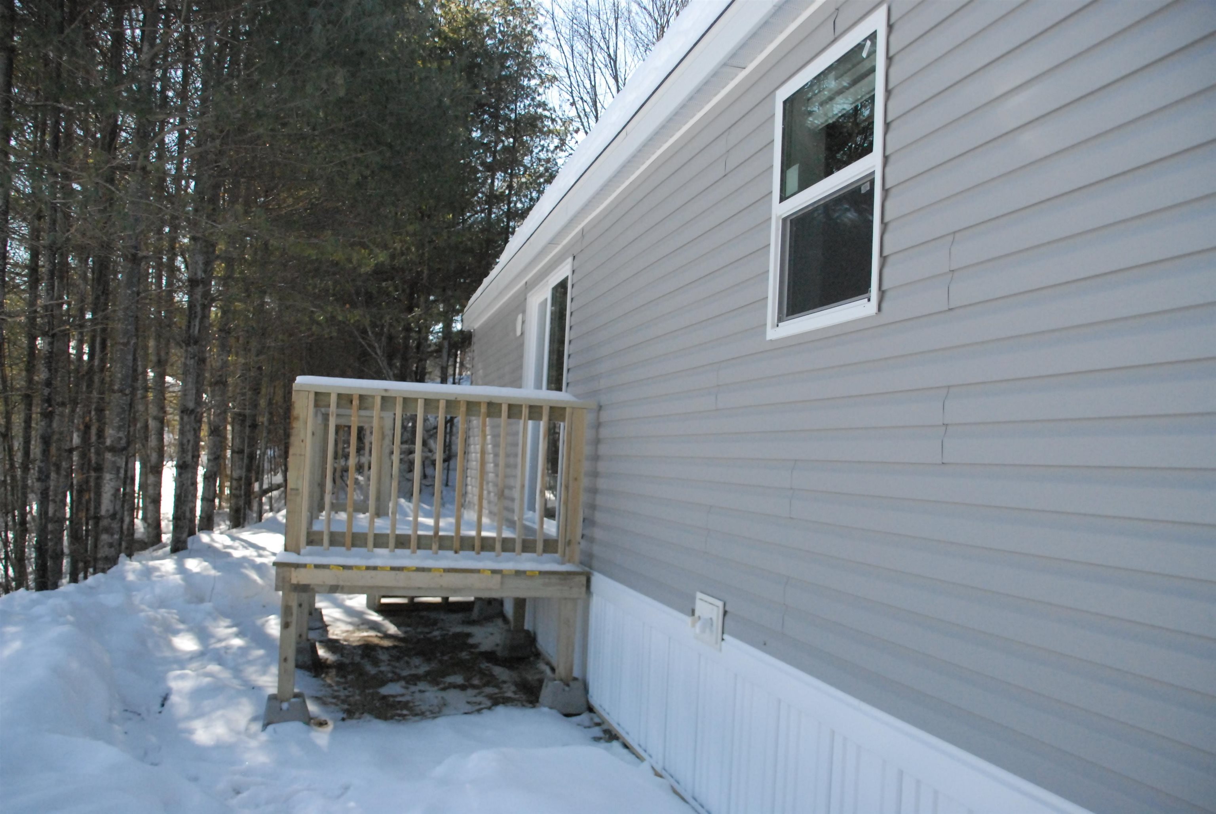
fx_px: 913
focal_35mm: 27
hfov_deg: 67.3
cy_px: 407
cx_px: 608
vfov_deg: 48.0
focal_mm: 18
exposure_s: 1/4000
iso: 1600
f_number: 4.5
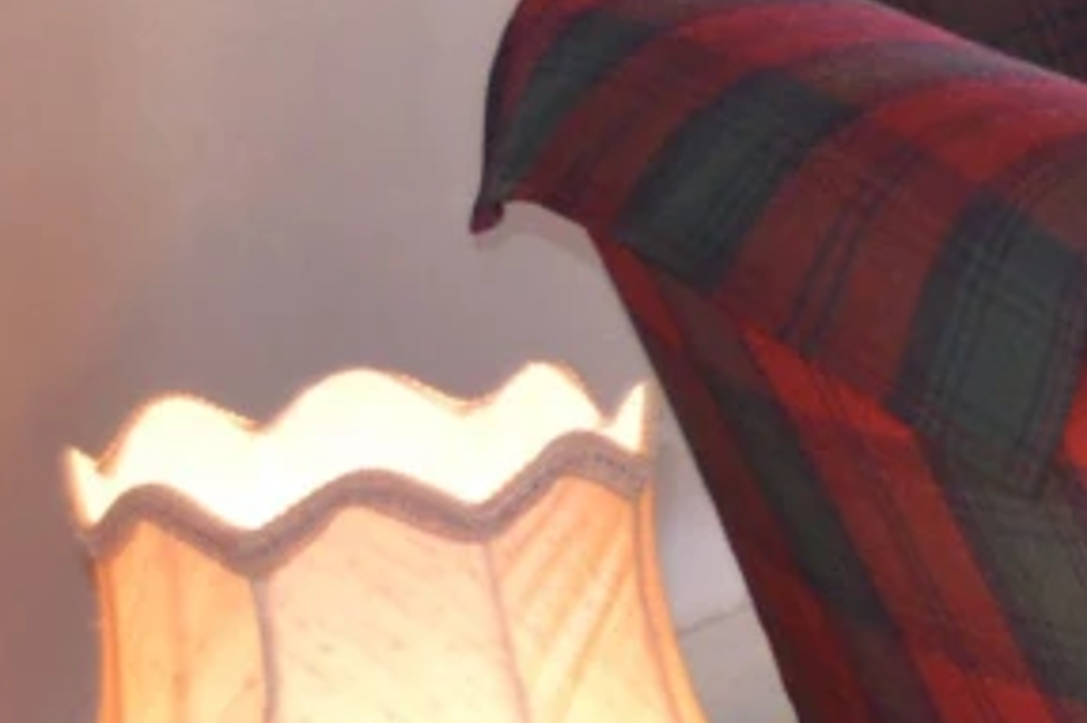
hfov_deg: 6.4
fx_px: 8792
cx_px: 3314
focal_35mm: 291
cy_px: 307
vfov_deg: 4.7
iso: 560
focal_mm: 29
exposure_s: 1/60
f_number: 4.5
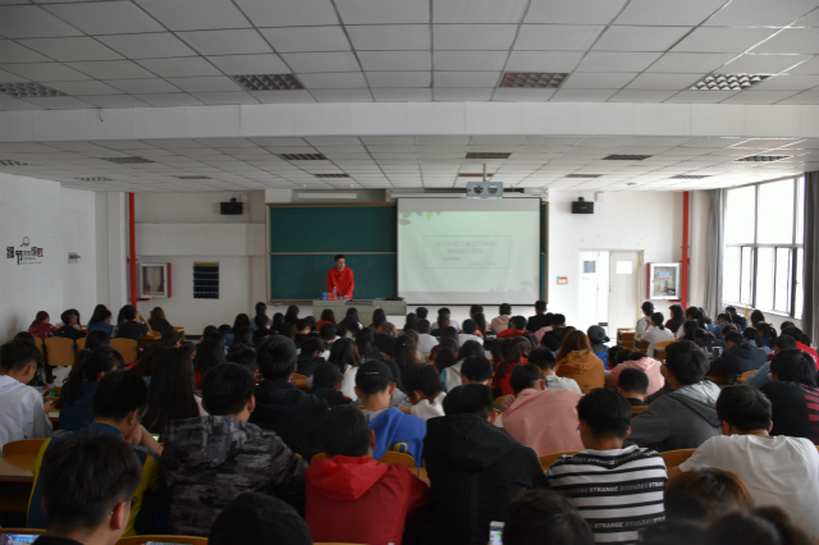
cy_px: 272
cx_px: 410
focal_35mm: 27
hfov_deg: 67.4
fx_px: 614
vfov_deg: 47.9
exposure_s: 1/80
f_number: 4.5
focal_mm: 18
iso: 400
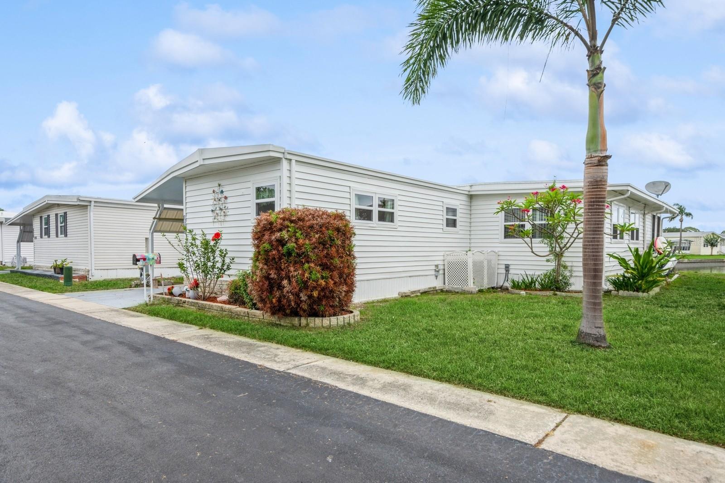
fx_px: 423
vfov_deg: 59.5
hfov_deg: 81.2
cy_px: 242
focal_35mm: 21
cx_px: 362
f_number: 8
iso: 200
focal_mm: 14
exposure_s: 1/400
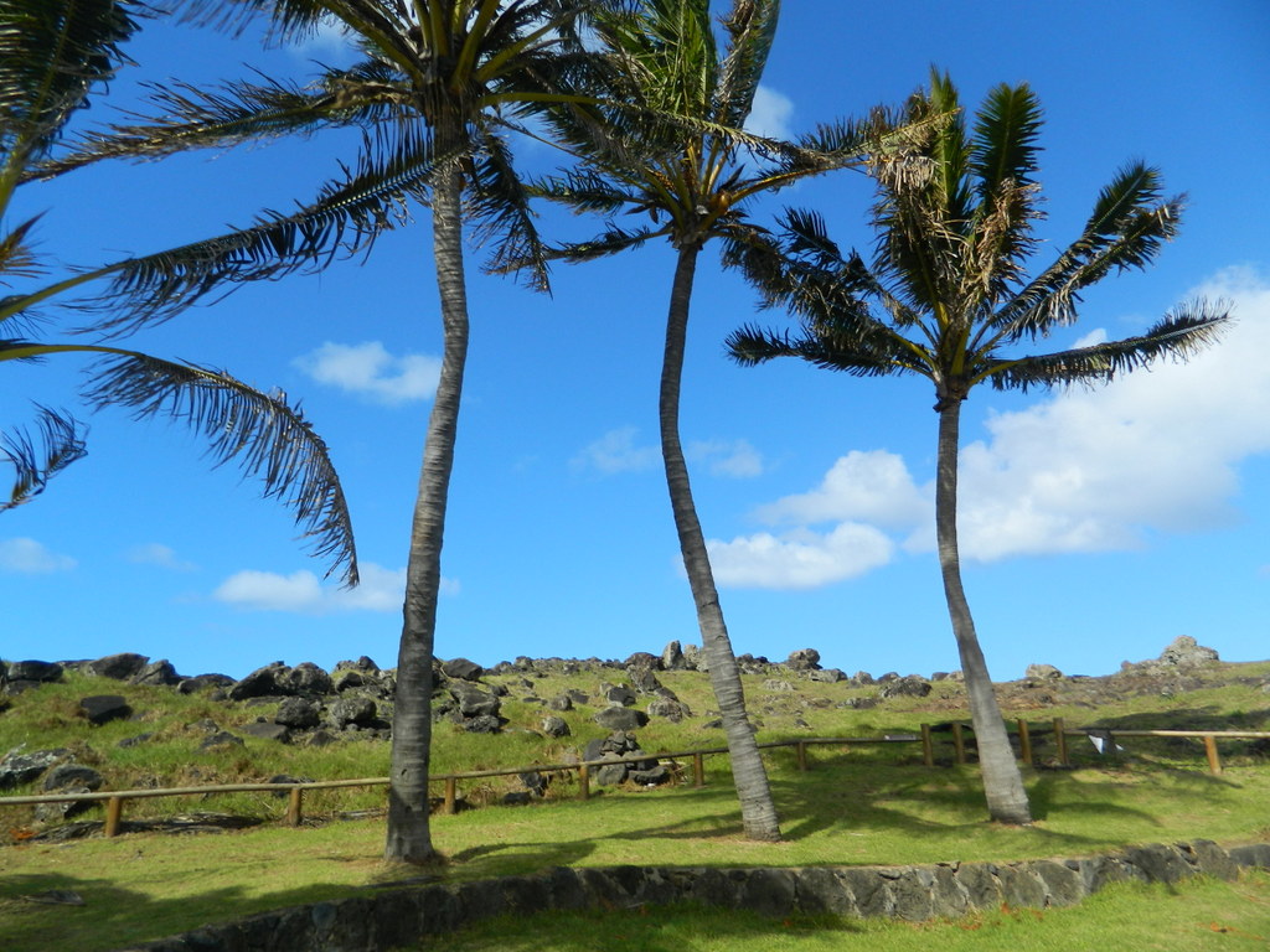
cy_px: 476
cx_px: 635
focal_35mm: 25
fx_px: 917
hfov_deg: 69.4
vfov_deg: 54.9
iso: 80
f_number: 8.7
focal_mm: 4.5
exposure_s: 1/160
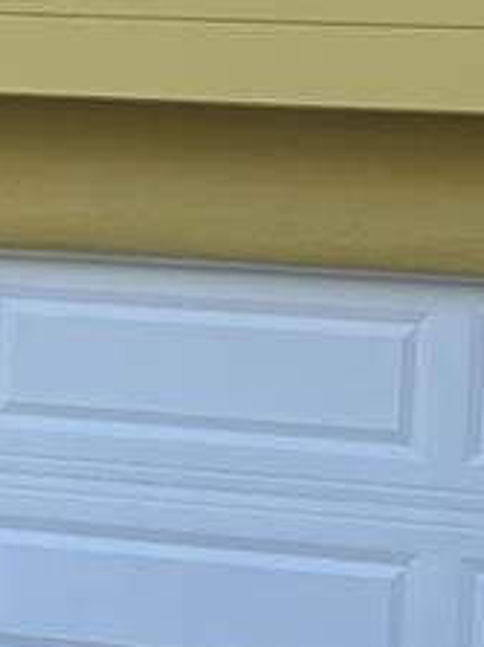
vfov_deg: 11.3
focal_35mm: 175
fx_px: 3266
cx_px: -158
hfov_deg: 8.4
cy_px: 104
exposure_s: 1/1224
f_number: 1.5
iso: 50
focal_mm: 5.7
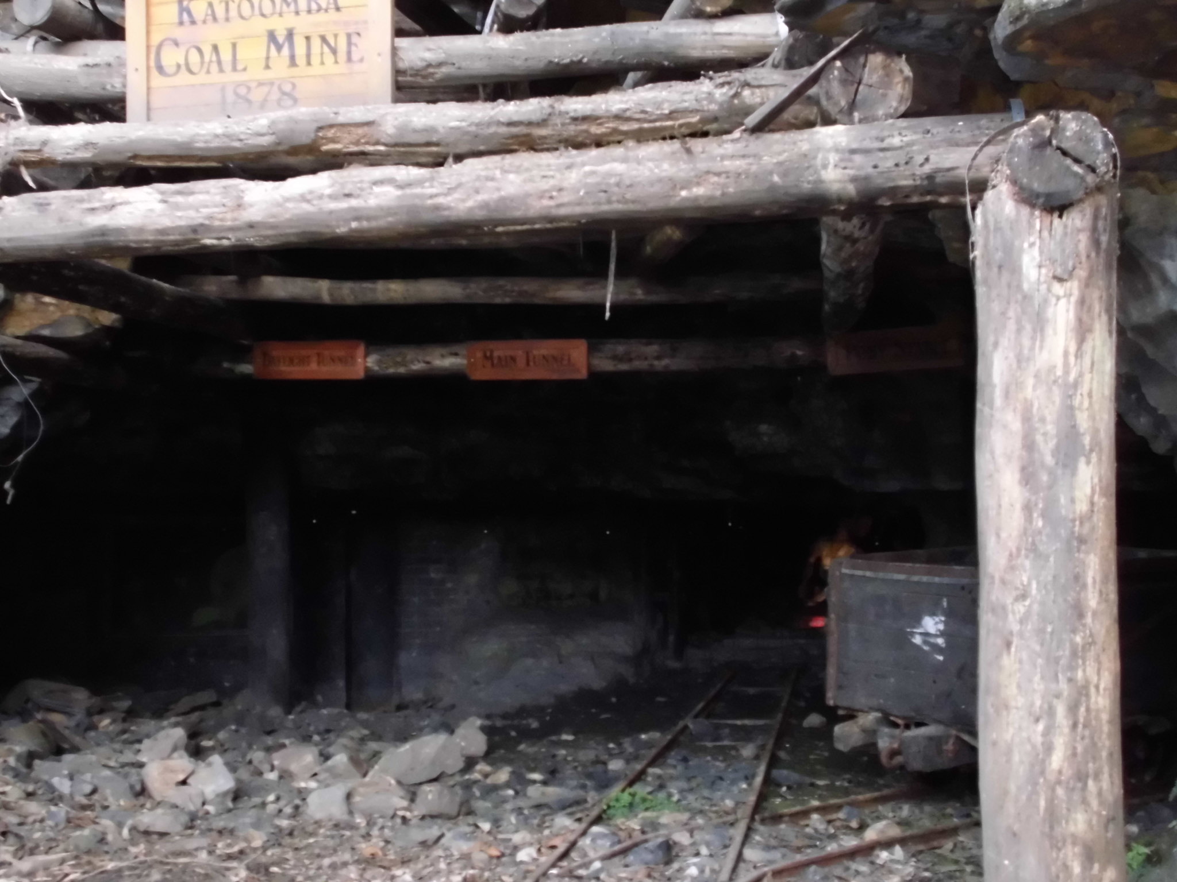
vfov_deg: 32.9
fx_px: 1496
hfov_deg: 42.9
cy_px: 441
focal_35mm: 44
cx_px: 588
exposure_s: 1/60
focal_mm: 7.9
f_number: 4.2
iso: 400
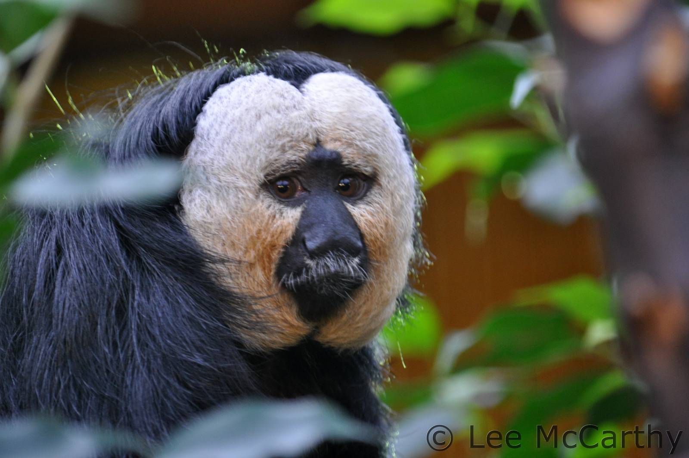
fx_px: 8029
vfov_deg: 3.3
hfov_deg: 4.9
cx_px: 344
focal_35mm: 420
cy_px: 229
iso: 800
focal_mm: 280
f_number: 5.6
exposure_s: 1/15
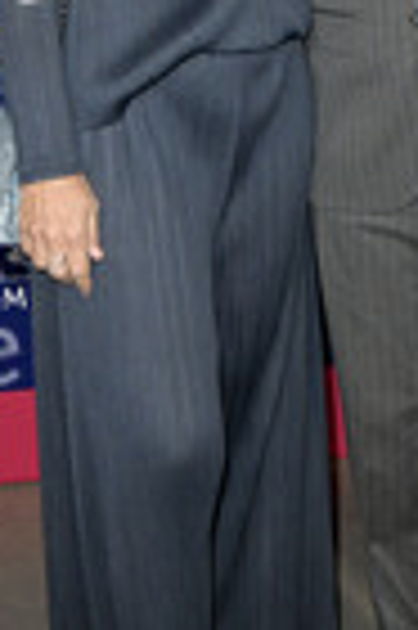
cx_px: 279
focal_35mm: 83
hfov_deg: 16.4
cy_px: 135
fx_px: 1449
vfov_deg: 24.2
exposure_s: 1/200
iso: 2000
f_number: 5.6
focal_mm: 29
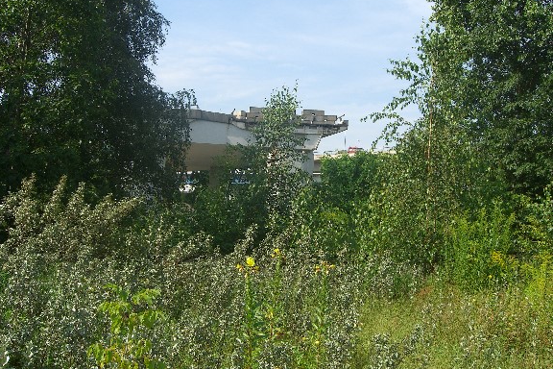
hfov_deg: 48.5
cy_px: 165
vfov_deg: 33.4
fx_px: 614
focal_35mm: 40
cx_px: 274
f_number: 4
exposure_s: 1/500
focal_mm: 7.9
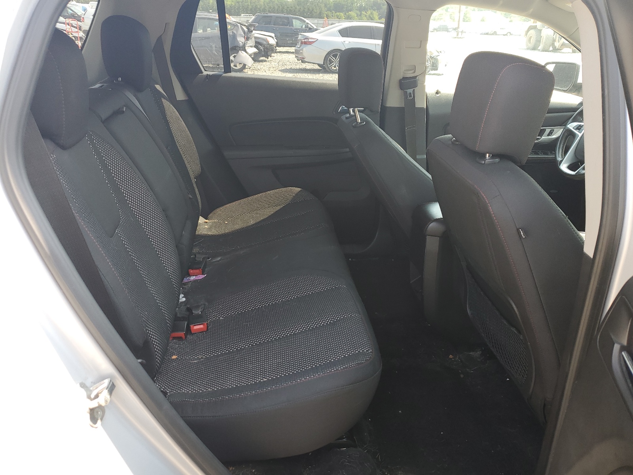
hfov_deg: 67.3
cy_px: 238
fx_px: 475
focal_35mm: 26
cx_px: 316
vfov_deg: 53.1
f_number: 1.5
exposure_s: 1/167
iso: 50
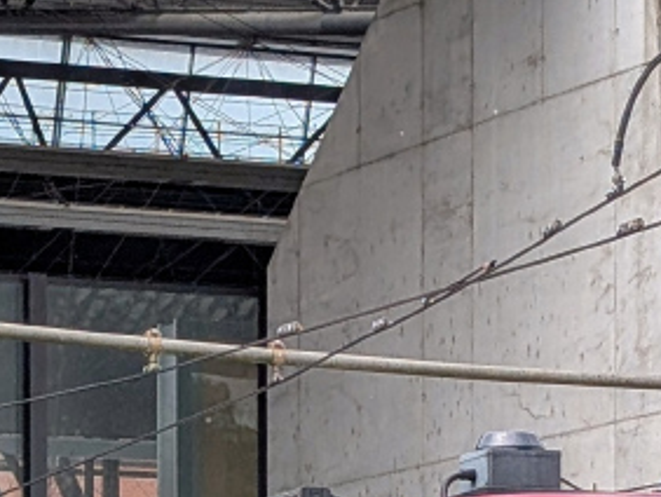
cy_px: 927
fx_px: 4319
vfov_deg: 6.4
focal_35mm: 226
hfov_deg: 8.7
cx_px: 131
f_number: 1.68
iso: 22
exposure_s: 1/941
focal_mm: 6.9
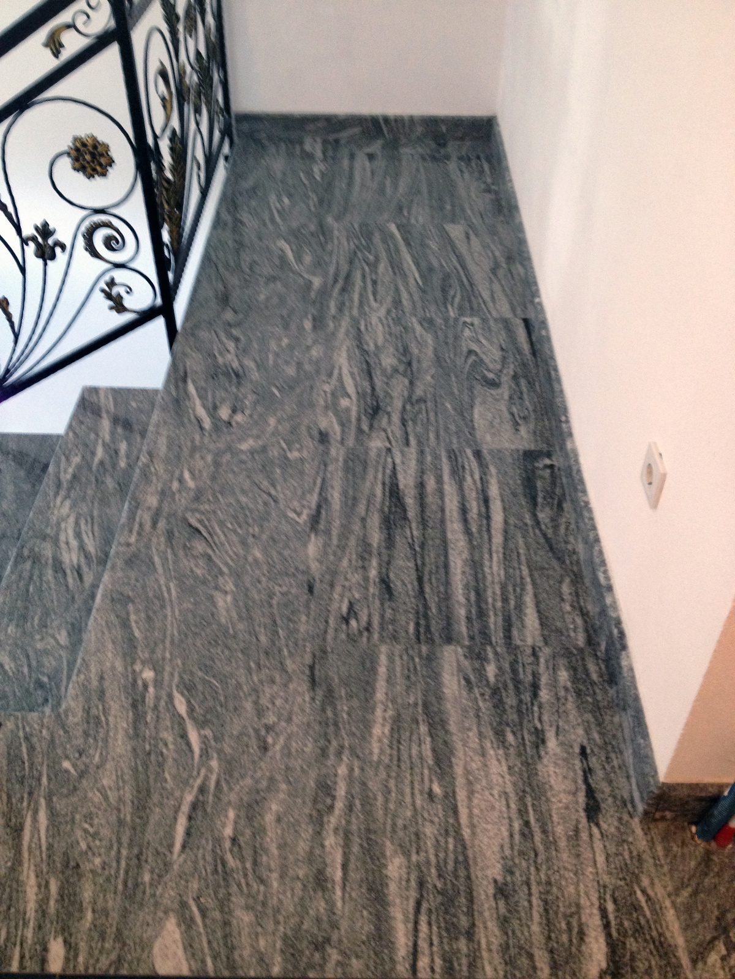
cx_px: 368
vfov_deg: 52.6
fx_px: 991
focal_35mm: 35
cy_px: 490
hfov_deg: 40.7
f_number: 2.4
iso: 200
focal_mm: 4.28
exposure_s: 1/20
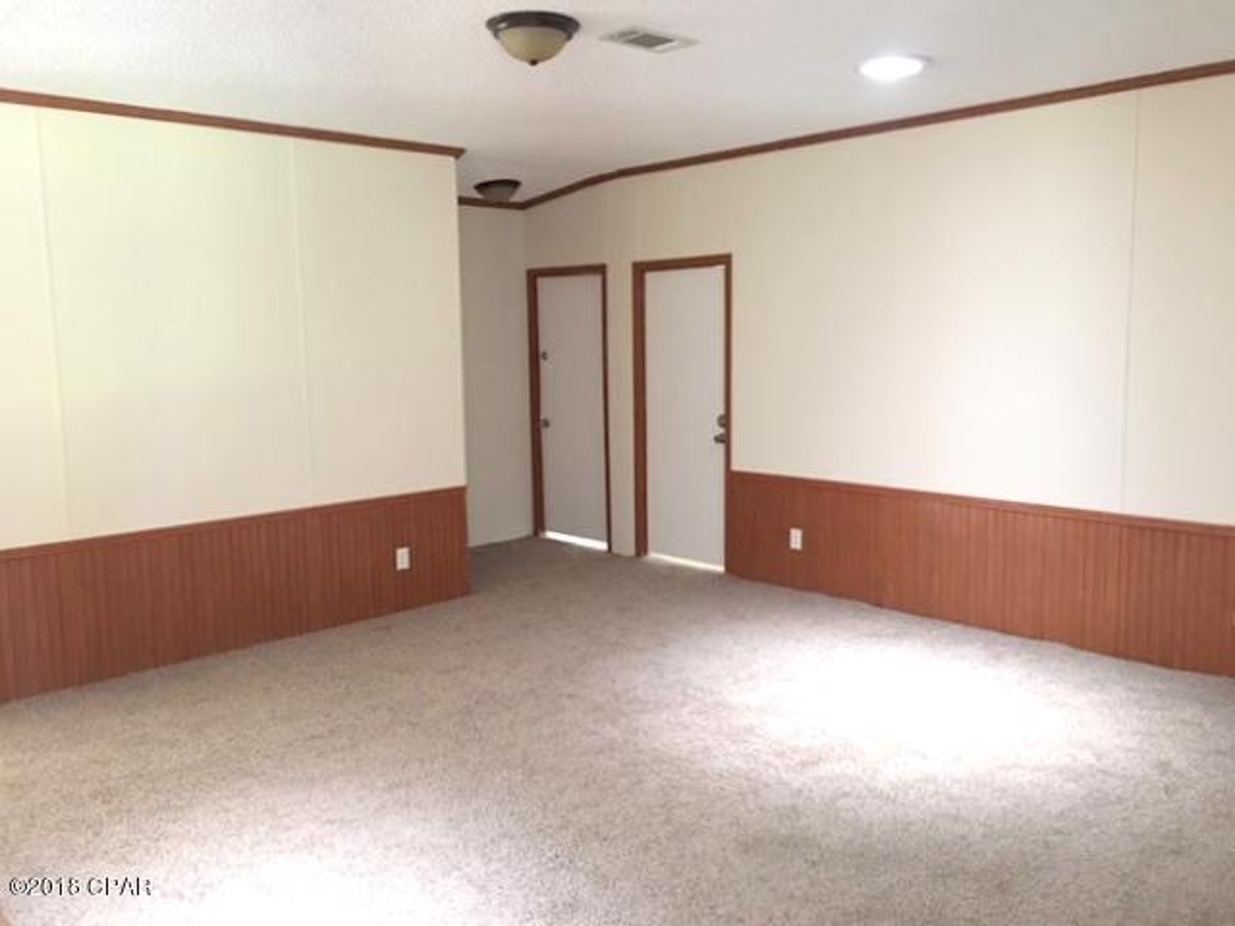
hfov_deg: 61.7
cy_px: 463
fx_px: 1035
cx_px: 618
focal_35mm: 29
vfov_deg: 48.2
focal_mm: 4.15
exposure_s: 1/10
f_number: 2.2
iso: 100
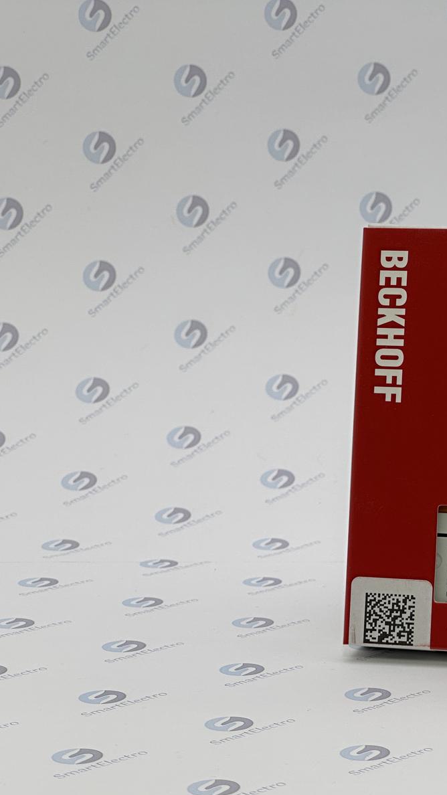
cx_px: 493
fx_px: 2382
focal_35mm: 113
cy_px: 401
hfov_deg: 10.6
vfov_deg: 18.9
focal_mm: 9
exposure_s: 1/180
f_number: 2.8
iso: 32
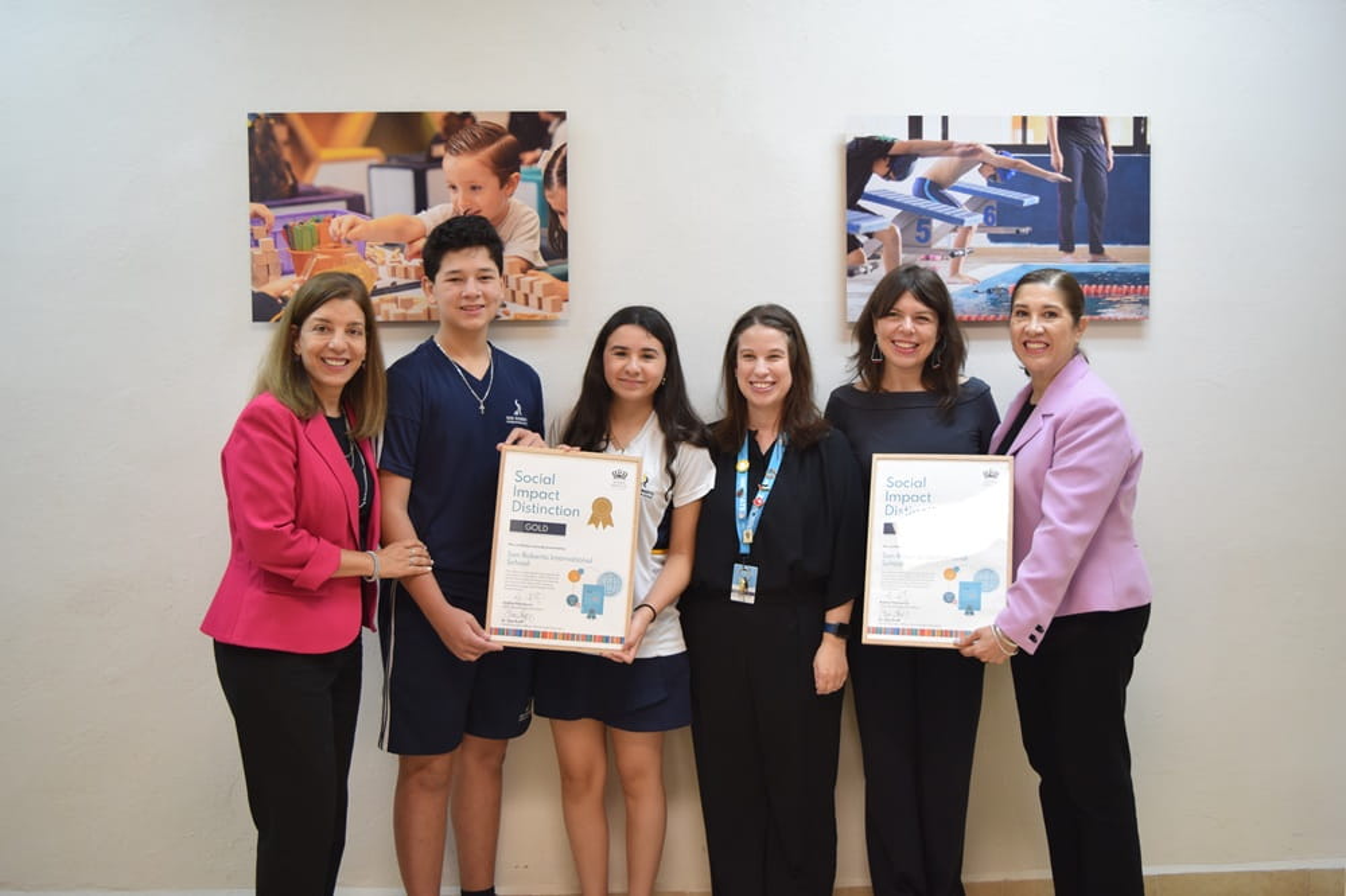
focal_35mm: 36
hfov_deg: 53.1
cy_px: 448
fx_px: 1345
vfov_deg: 36.8
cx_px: 673
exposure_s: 1/30
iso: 450
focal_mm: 24
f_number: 4
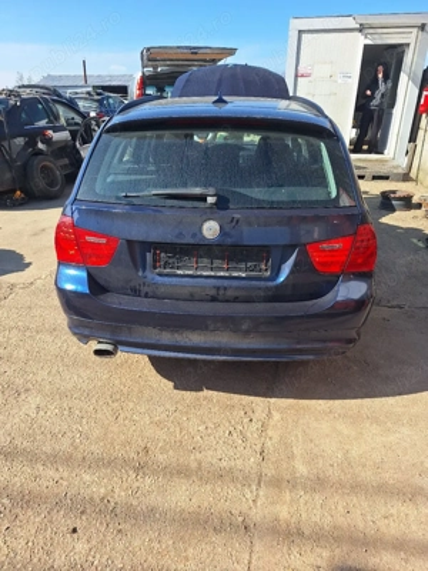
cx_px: 214
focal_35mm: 23
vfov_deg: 73.9
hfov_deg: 58.9
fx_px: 379
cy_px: 286
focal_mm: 5.54
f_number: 1.8
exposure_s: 1/2500
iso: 40
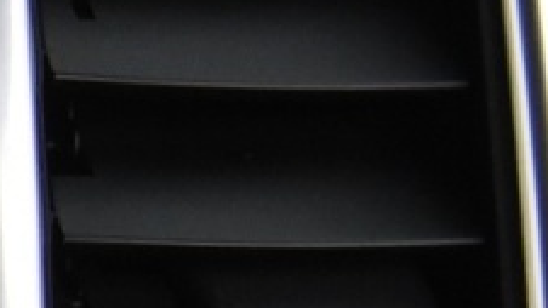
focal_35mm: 263
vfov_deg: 4.6
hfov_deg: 7.3
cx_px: -1038
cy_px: 189
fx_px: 3821
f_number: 4
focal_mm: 35
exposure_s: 1/50
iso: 4000
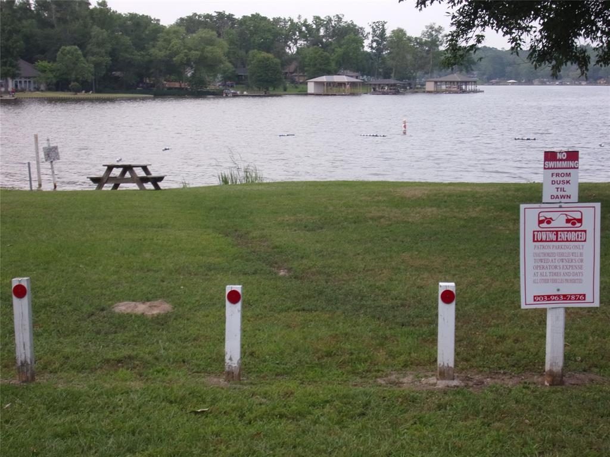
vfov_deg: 27.0
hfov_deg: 35.5
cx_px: 305
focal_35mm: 54
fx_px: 952
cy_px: 228
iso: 80
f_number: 4.3
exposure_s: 1/100
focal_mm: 9.8
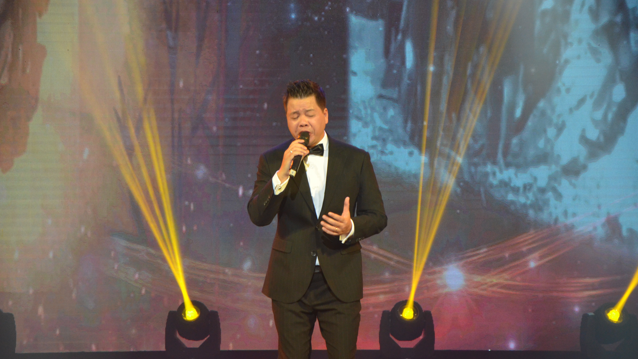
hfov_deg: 13.0
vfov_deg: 7.3
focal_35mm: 166
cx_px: 318
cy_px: 197
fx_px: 2800
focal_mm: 105
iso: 1800
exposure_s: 1/100
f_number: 5.6
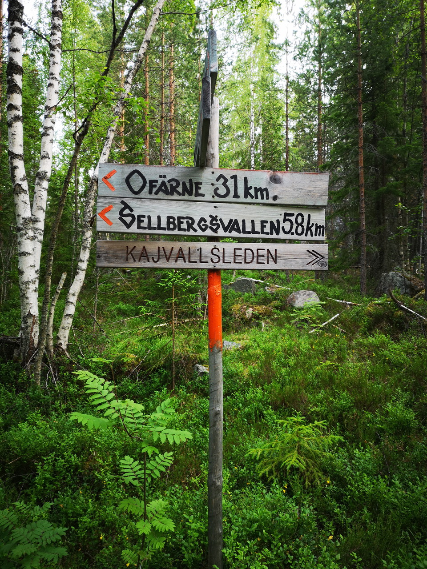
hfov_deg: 51.4
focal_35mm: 27
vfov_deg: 65.3
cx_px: 214
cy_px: 284
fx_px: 444
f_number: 1.8
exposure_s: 1/100
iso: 125
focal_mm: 3.95
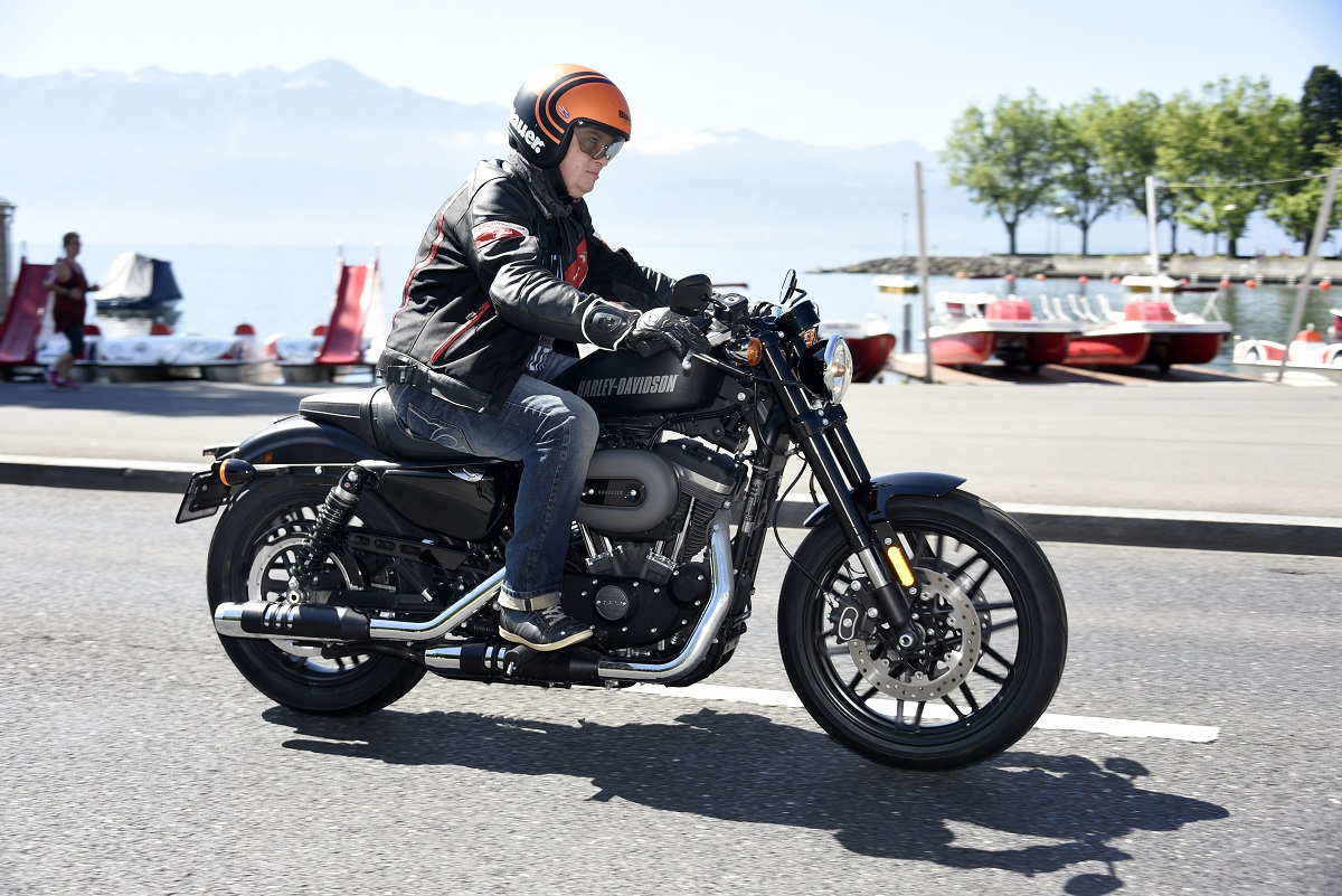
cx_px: 671
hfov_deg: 41.1
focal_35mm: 48
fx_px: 1790
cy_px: 448
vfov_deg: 28.1
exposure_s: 1/500
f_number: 6.3
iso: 200
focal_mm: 48
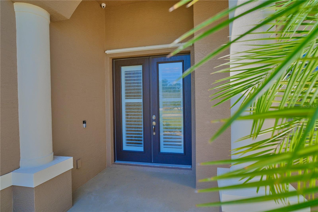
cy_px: 106
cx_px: 159
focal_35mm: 20
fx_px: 177
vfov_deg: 61.9
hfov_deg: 84.0
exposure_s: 1/800
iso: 640
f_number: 3.6
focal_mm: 13
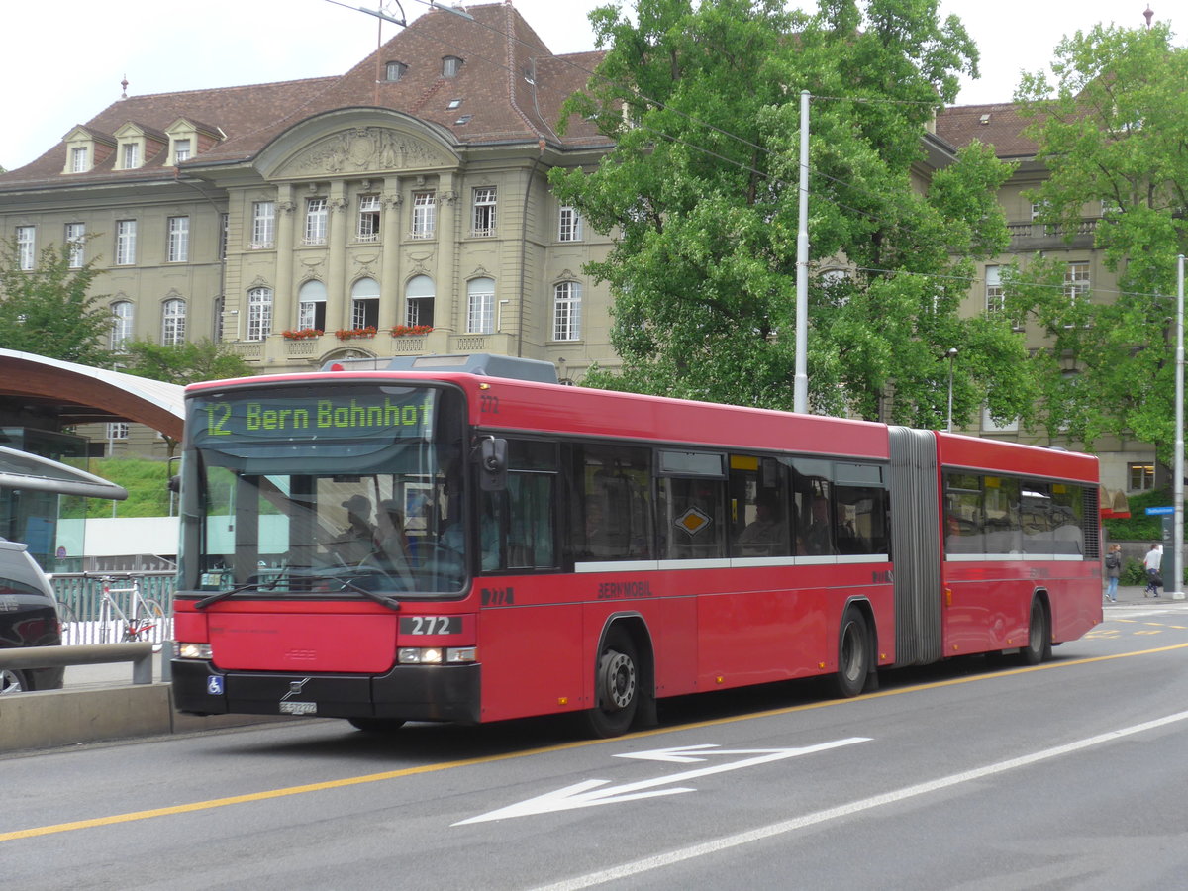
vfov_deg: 21.0
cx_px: 594
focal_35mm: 70
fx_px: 2402
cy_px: 446
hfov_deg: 27.8
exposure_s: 1/320
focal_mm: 14.2
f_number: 4.1
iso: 200
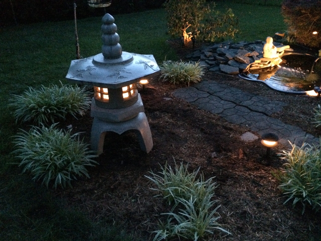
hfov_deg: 61.7
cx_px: 160
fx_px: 269
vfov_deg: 48.2
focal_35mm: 29
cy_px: 120
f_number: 2.2
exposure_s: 1/15
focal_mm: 4.15
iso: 2000
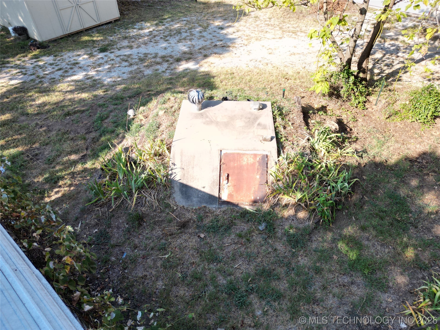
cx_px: 220
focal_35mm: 24
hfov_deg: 71.6
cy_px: 165
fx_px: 305
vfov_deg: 56.8
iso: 110
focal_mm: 6.72
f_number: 1.7
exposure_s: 1/800
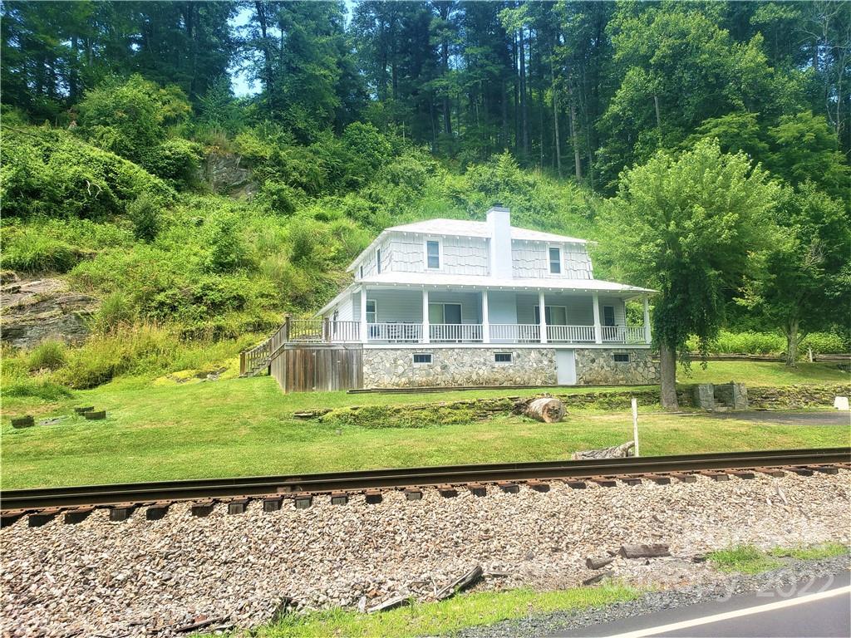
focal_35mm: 26
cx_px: 426
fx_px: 639
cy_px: 319
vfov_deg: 53.1
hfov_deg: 67.3
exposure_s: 1/353
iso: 50
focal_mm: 4.3
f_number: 2.4
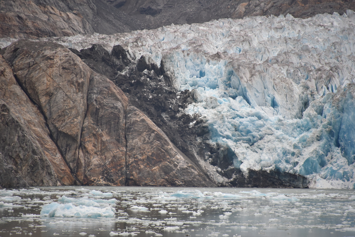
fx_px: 2959
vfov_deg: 4.6
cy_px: 118
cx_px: 178
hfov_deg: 6.9
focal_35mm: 300
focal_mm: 300
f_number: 5.6
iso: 1800
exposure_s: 1/640
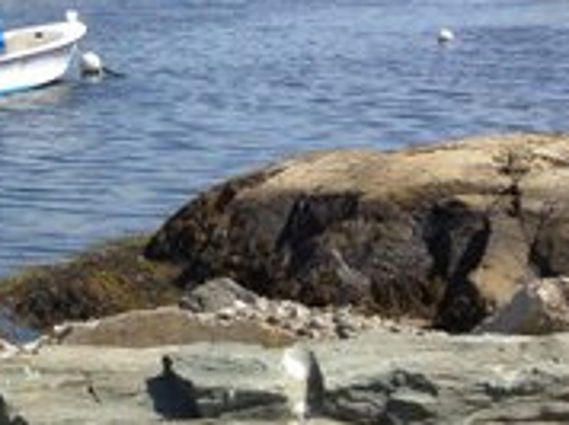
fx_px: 2068
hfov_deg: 15.2
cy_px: 22
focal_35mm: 126
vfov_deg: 11.6
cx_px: -99
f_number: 2.4
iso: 50
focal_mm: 4.28
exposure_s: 1/1727
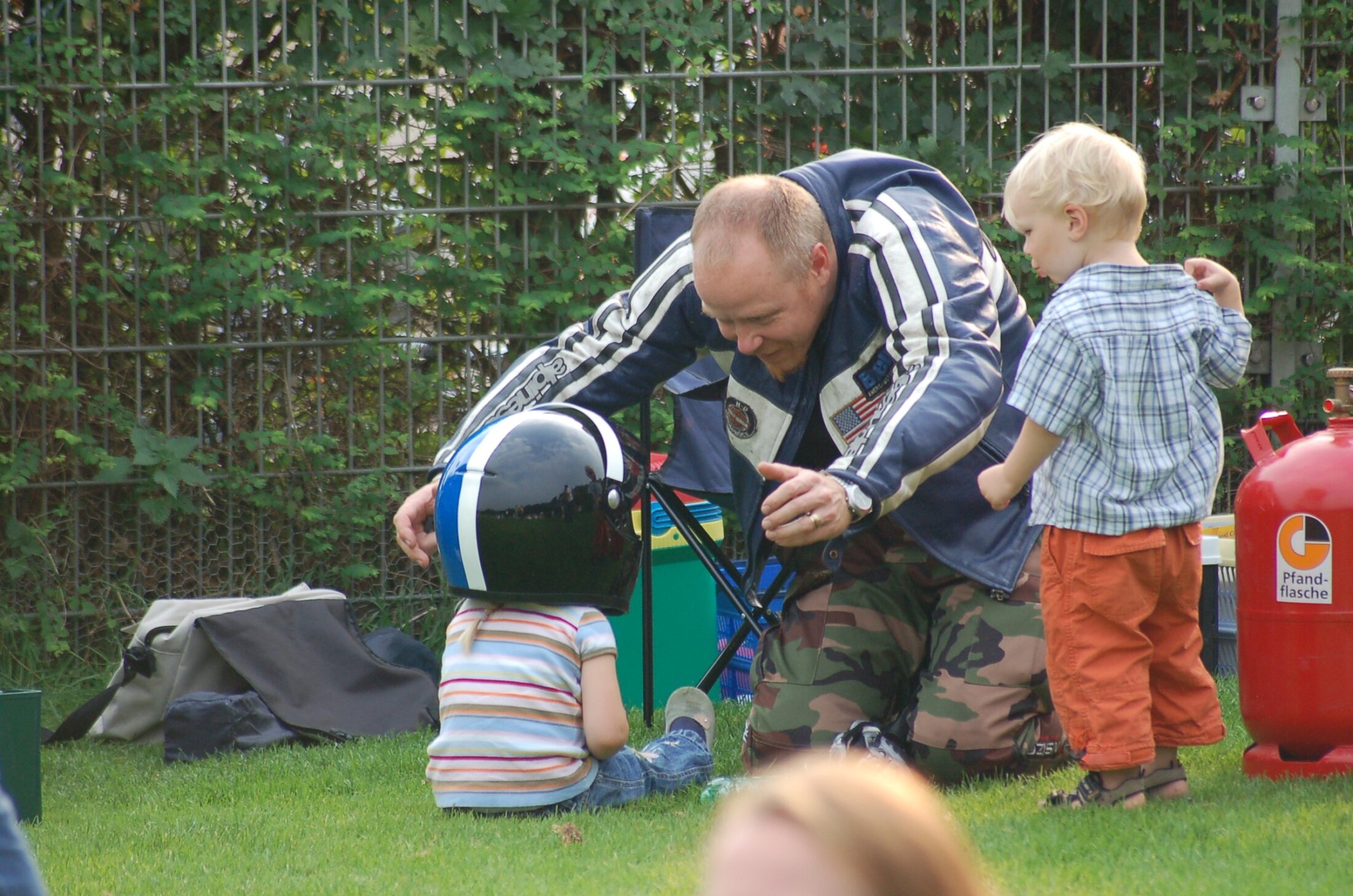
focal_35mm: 330
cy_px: 448
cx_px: 676
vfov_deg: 4.1
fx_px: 12379
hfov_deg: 6.3
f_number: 5.3
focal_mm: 220
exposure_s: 1/500
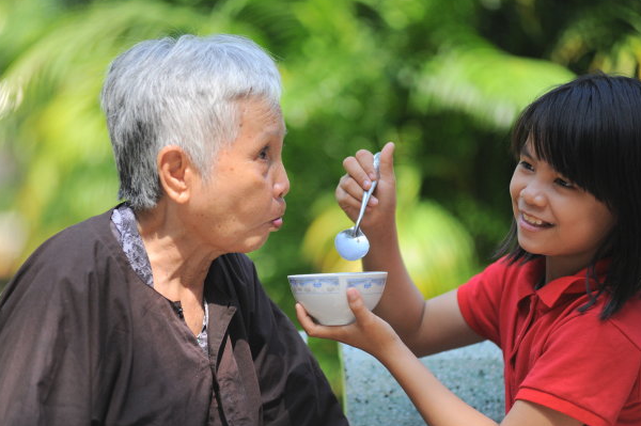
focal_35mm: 205
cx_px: 335
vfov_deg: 6.7
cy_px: 220
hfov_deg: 10.0
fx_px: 3647
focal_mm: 185
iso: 1600
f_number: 2.8
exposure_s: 1/4000
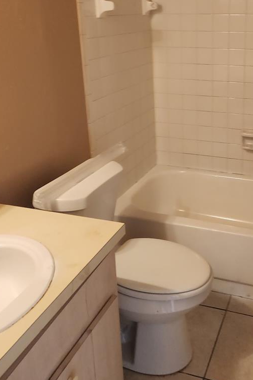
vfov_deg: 49.4
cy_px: 115
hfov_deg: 34.2
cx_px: 196
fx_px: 400
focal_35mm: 38
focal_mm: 5.4
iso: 250
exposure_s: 1/40
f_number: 1.8
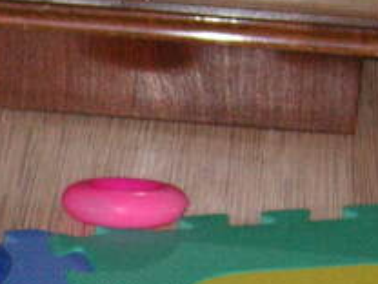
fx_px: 2774
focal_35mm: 254
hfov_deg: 7.6
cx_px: -311
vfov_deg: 5.8
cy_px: 244
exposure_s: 1/60
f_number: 4
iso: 160
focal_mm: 11
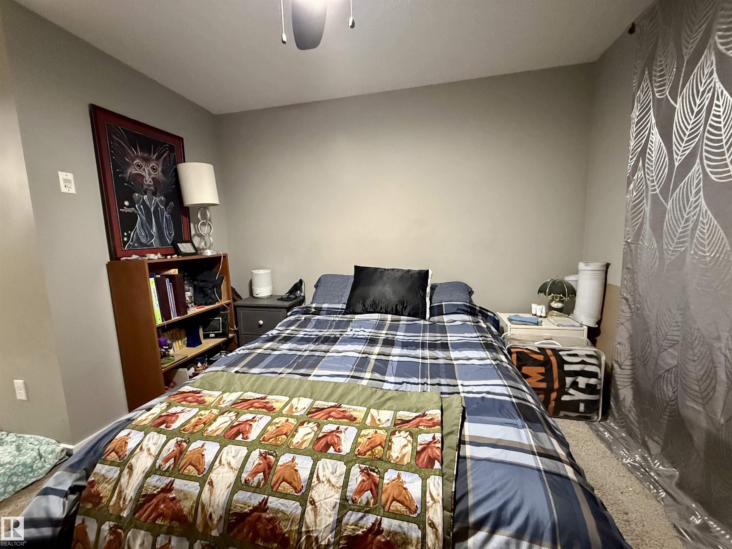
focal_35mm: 14
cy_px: 274
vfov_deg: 85.7
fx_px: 296
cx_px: 366
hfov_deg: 102.1
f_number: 2.2
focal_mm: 2.22
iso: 1000
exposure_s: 1/60
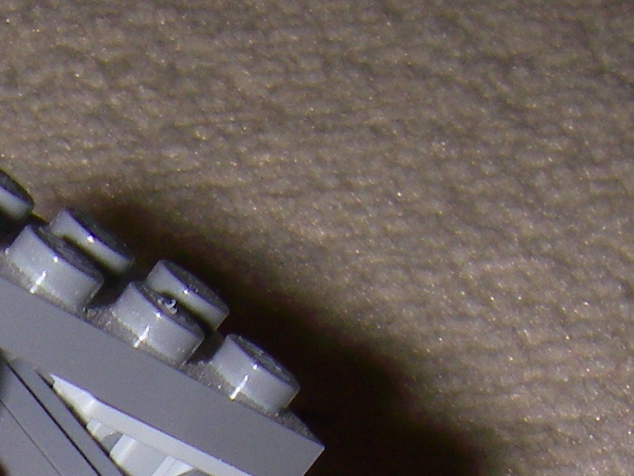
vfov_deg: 9.1
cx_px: -256
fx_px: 2857
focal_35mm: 156
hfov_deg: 12.2
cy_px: 837
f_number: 6.6
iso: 64
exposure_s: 1/40
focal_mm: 6.3
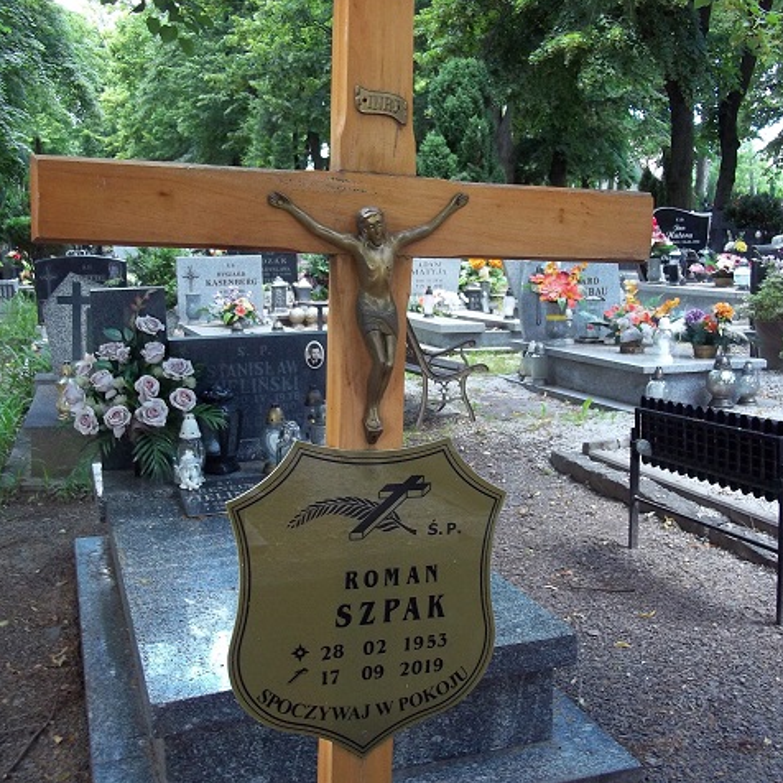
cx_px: 393
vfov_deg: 43.9
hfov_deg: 43.9
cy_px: 390
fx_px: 972
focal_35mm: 38
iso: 142
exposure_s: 1/30
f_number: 2.9
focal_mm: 5.7
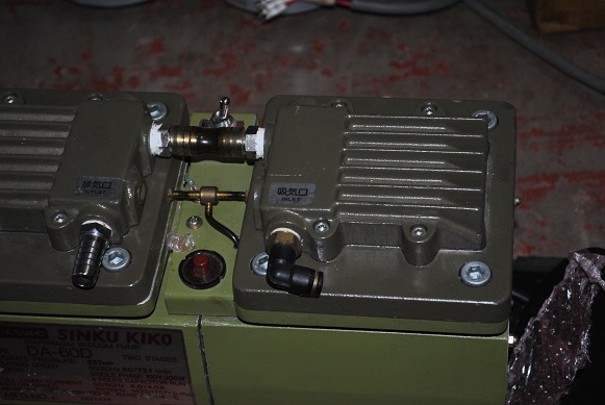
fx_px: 1388
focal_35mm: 82
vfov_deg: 16.6
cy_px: 202
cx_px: 302
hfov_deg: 24.6
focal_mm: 55
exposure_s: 1/60
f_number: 5.6
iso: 200
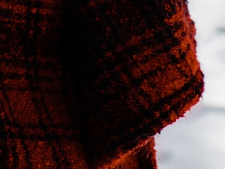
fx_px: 1690
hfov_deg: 7.5
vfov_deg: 5.2
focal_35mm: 260
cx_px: -104
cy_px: -478
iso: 100
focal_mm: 35
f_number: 1.4
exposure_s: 1/2000
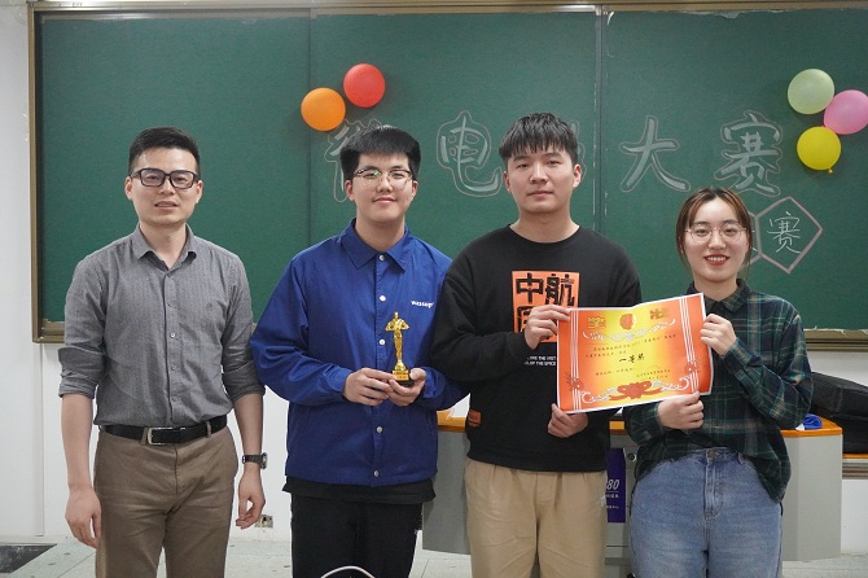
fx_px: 1157
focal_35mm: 48
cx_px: 434
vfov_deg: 28.0
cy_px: 289
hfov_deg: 41.1
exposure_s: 1/125
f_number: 5
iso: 6400
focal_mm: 32
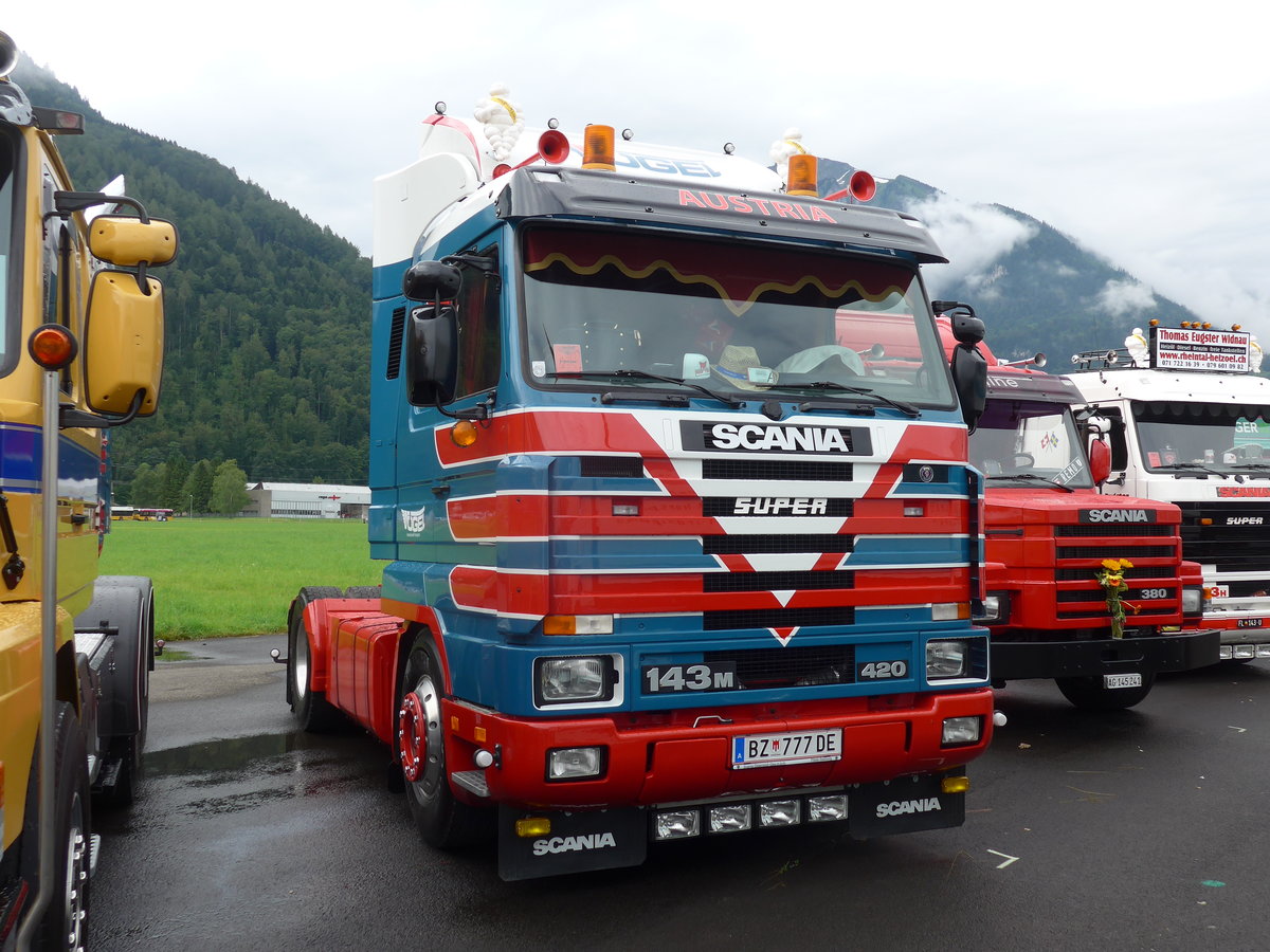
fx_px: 1247
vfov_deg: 41.8
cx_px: 635
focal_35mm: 34
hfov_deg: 54.0
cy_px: 476
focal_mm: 7
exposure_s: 1/400
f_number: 2.8
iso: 80
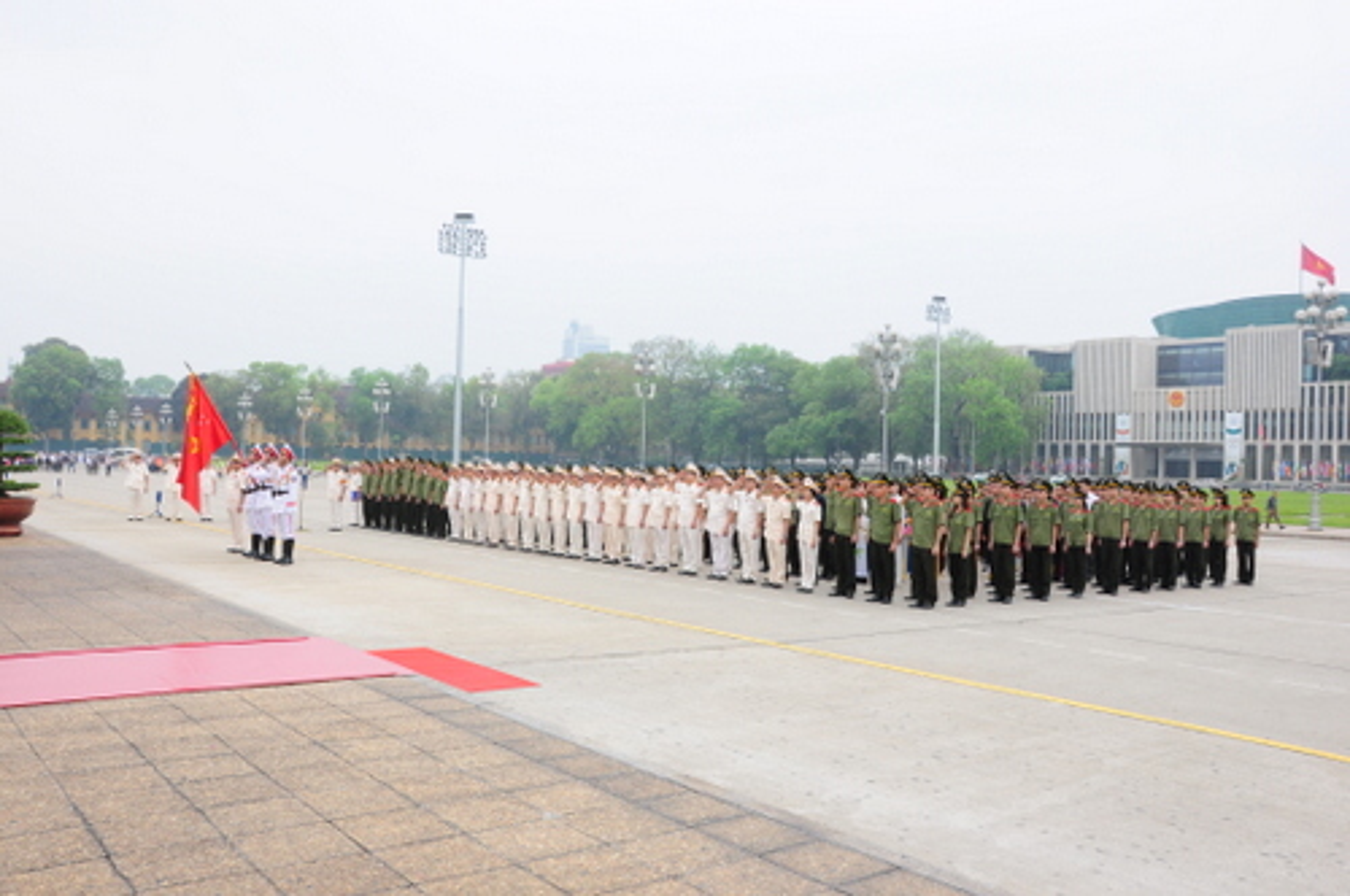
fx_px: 1011
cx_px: 675
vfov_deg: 47.8
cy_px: 448
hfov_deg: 67.4
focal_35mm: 27
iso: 500
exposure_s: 1/100
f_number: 10
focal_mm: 18
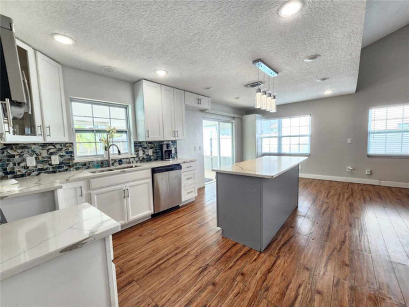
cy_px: 154
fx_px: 154
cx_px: 204
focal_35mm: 13
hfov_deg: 106.2
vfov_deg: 89.9
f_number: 2.2
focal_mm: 2.2
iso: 160
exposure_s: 1/60
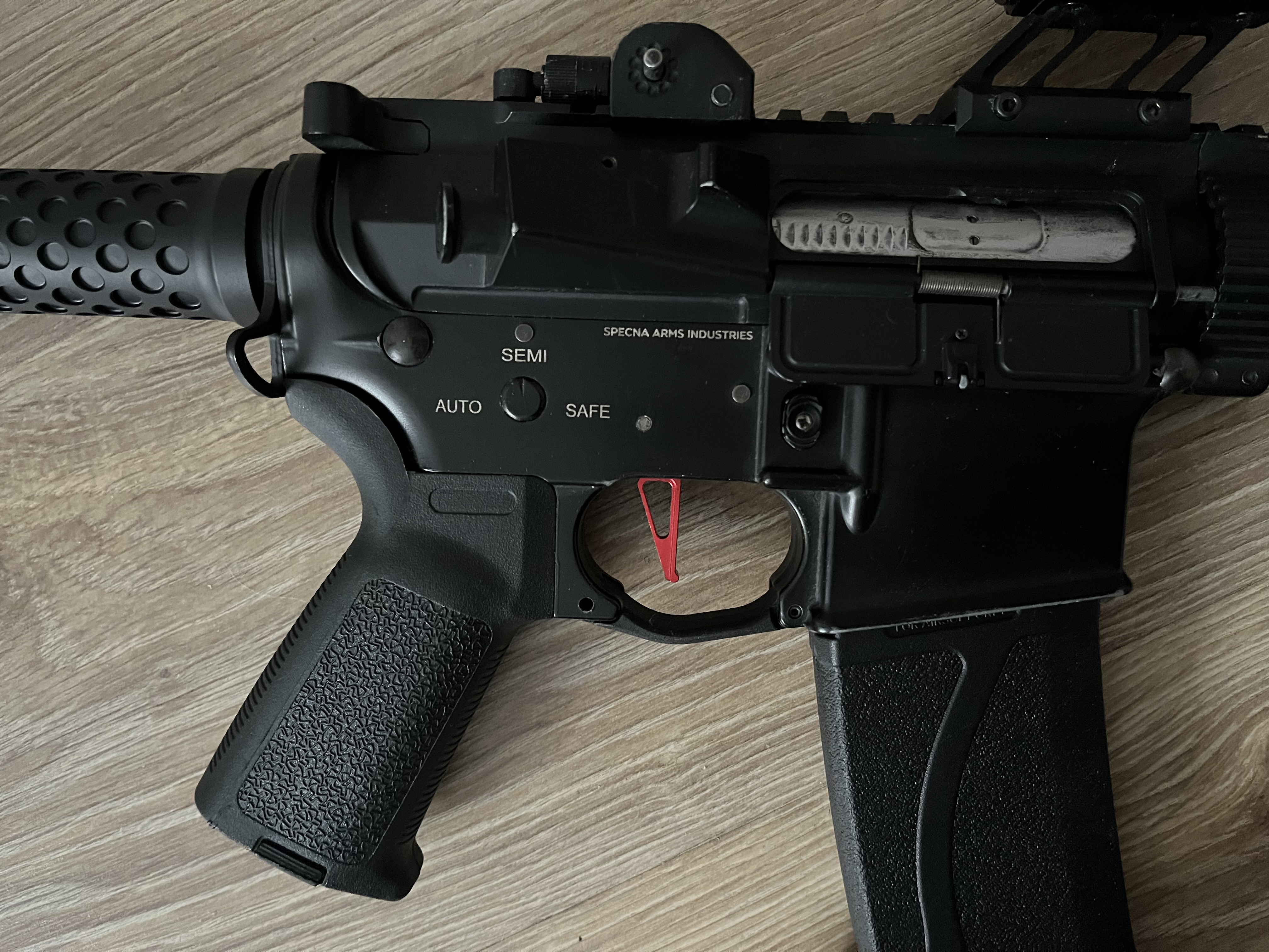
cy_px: 476
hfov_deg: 67.3
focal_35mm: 26
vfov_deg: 53.1
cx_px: 634
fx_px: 953
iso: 1000
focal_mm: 5.1
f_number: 1.6
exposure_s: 1/30
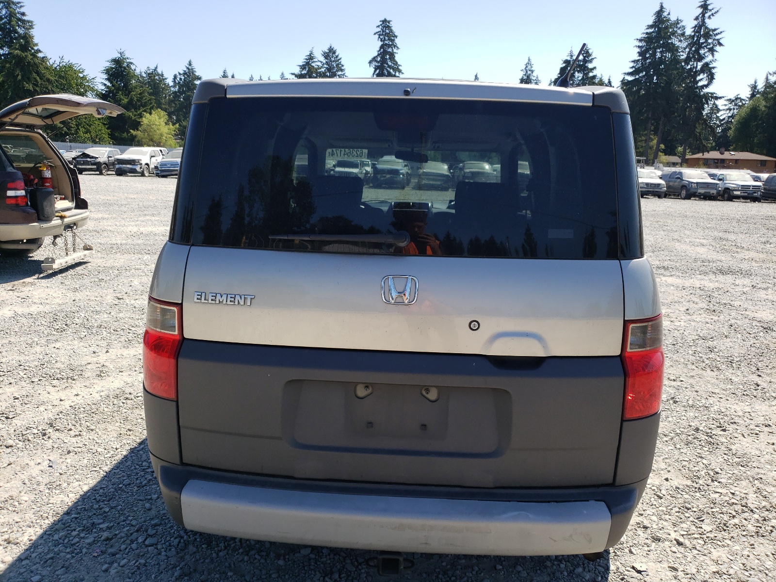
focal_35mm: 26
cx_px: 388
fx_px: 583
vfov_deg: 53.1
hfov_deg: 67.3
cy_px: 291
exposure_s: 1/2000
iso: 50
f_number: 1.5
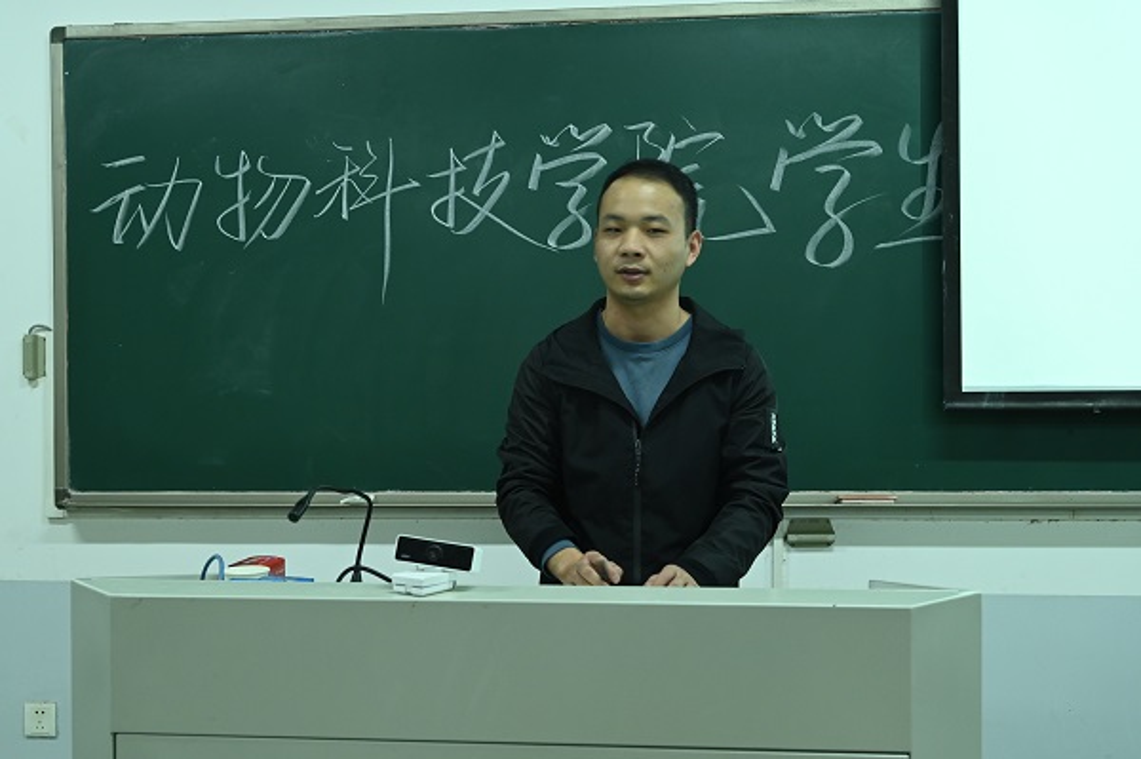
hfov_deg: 51.9
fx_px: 1172
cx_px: 570
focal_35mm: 37
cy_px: 380
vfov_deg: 35.9
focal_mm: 37
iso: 2000
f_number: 7.1
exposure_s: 1/25
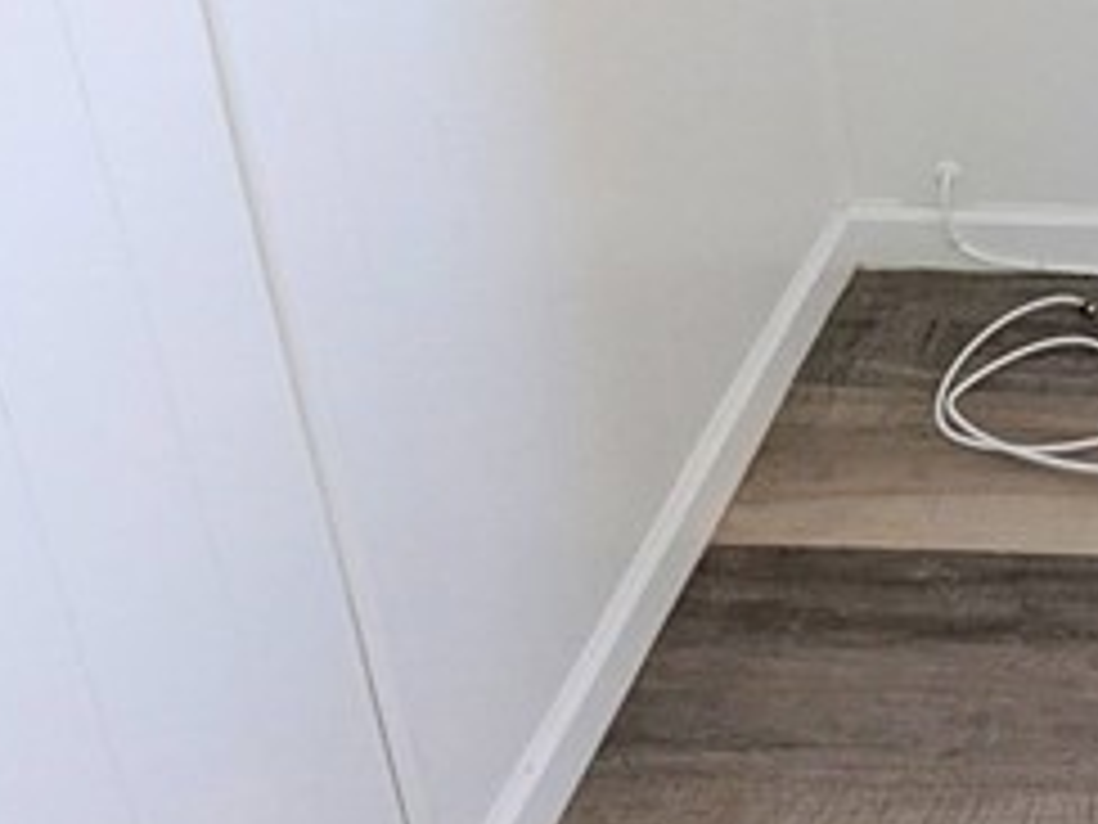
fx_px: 2125
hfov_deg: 24.3
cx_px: 1523
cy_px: -450
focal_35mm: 67
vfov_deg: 19.0
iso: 53
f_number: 2.2
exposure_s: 1/82.7
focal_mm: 2.35
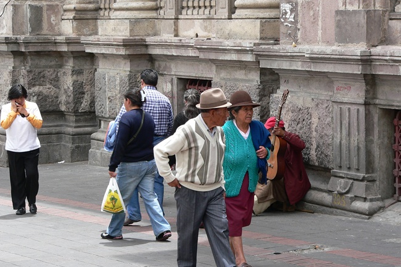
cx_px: 200
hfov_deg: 17.8
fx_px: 1281
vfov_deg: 11.9
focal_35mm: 115
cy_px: 143
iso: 100
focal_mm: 18.3
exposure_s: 1/250
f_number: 4
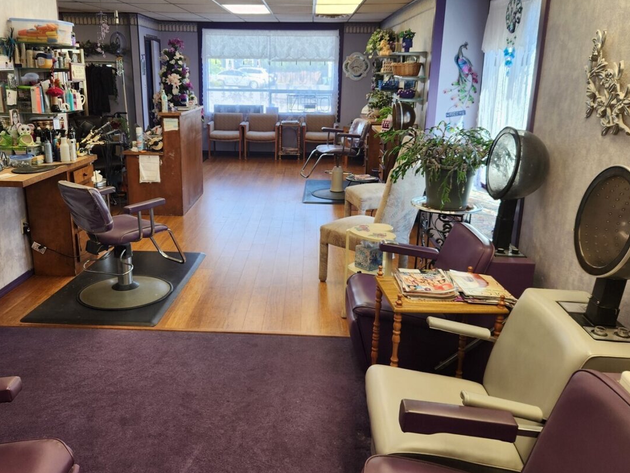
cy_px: 217
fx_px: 546
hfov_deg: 59.7
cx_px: 268
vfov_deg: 46.8
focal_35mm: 30
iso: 64
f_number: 1.8
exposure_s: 1/120
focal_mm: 5.4
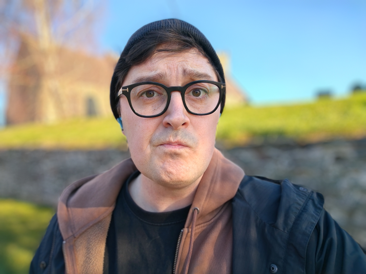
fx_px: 254
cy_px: 137
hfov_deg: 71.6
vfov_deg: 56.8
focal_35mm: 24
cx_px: 183
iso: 100
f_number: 2.45
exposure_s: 1/188
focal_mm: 3.25
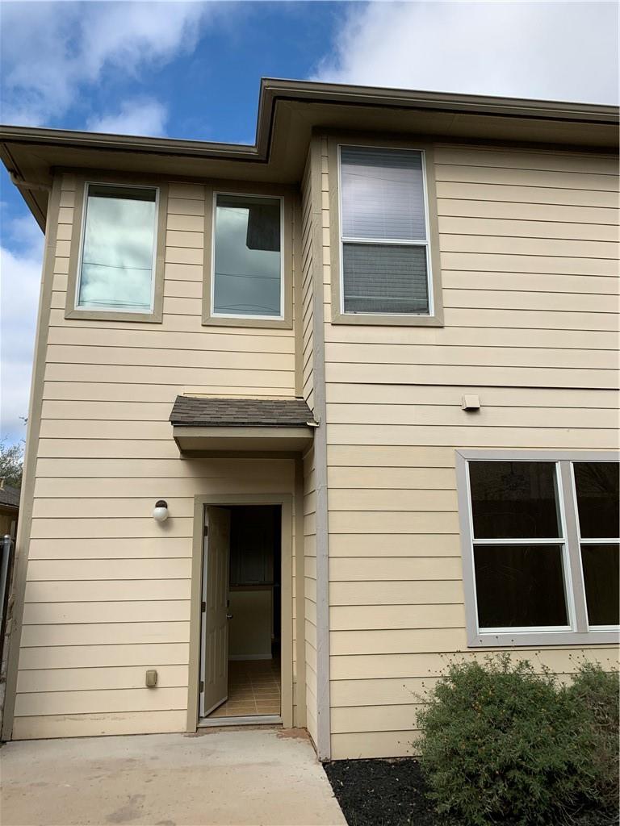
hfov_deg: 53.1
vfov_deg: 67.3
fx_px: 621
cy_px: 413
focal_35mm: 26
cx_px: 310
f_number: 1.8
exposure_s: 1/2309
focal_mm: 4.25
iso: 25
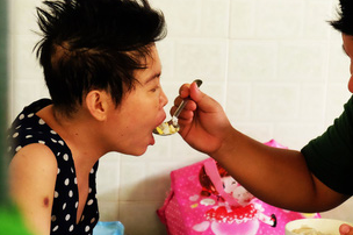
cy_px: 133
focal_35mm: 100
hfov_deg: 20.3
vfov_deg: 13.7
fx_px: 979
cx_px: 250
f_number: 4.3
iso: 4000
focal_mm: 30.9
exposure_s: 1/30
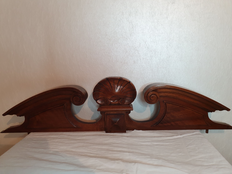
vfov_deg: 53.1
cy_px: 87
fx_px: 174
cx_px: 116
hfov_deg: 67.3
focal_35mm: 26
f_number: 2.4
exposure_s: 1/50
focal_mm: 4.3
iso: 320
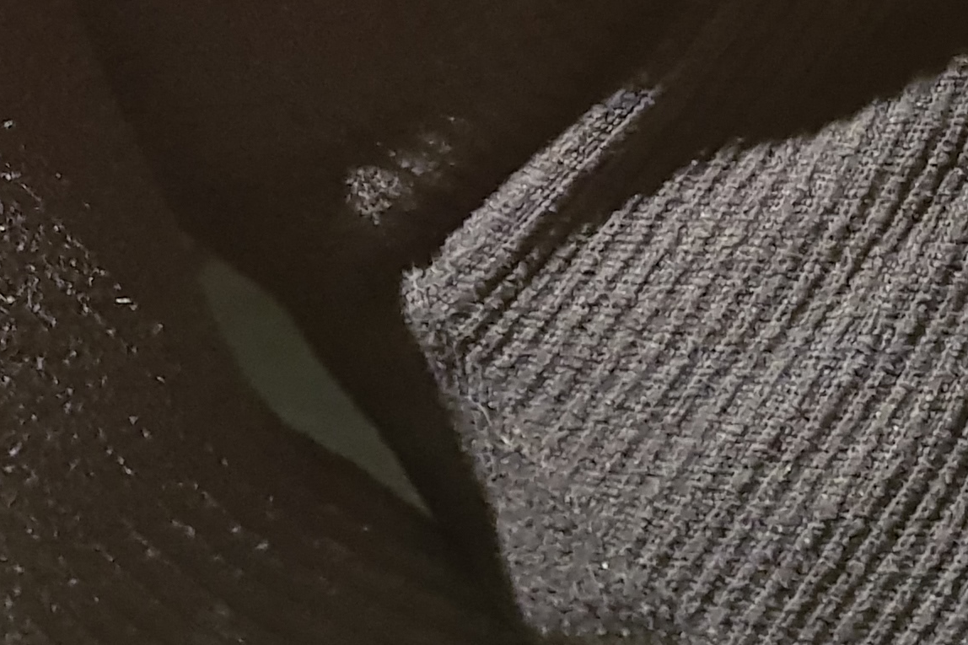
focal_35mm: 95
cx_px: 85
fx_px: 2554
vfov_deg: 14.1
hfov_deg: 21.0
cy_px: -27
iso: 640
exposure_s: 1/10
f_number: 1.7
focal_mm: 4.2
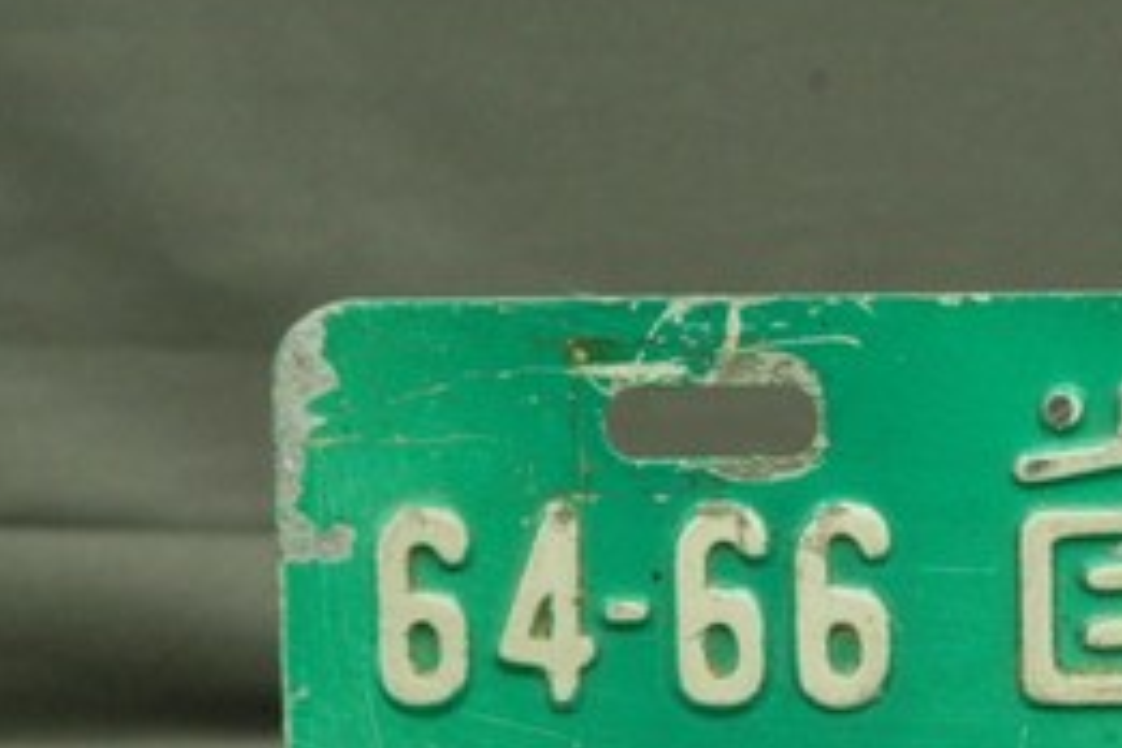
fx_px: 8009
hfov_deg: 7.9
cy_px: 871
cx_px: 1290
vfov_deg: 5.3
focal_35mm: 257
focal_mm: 70
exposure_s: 1/10
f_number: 7.1
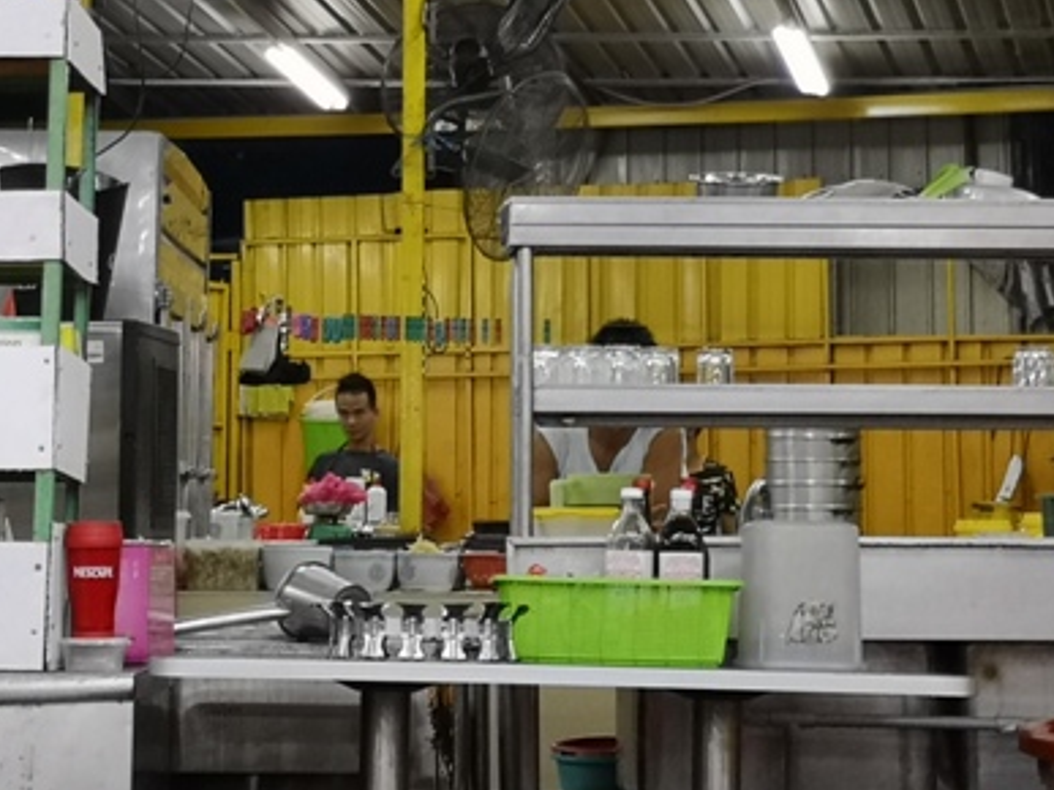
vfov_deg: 12.2
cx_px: 463
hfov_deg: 16.4
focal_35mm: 120
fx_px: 3653
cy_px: -3
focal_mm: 3.95
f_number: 1.8
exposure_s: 1/33.3
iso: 160
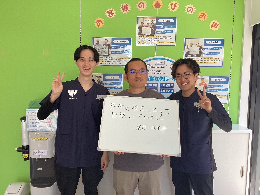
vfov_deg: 45.4
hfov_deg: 58.4
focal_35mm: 31
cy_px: 98
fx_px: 233
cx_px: 130
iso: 40
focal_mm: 3.3
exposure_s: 1/120
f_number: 2.4
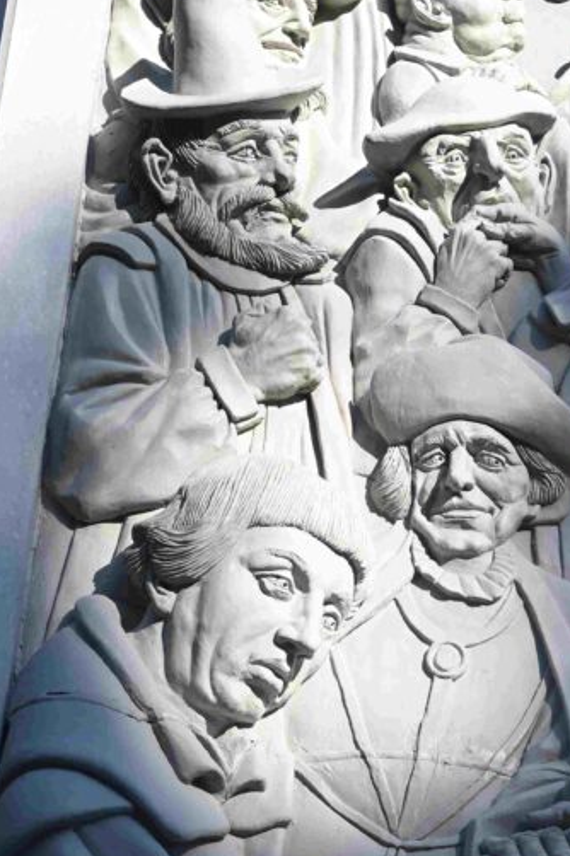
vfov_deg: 17.3
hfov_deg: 11.7
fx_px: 2735
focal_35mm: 115
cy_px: 902
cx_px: 619
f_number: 9
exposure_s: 1/800
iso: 800
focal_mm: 50
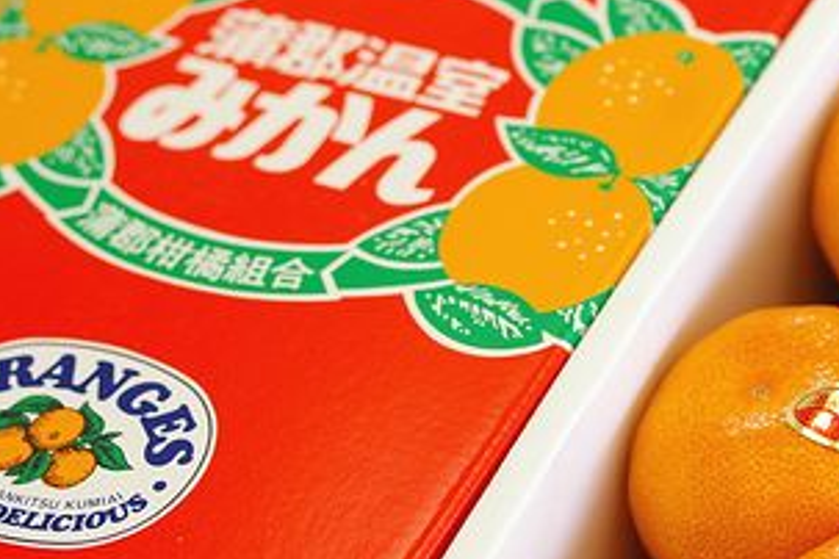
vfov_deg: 10.1
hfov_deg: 14.9
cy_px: 383
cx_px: 756
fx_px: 3169
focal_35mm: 136
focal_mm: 50
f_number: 4
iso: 400
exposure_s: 1/125
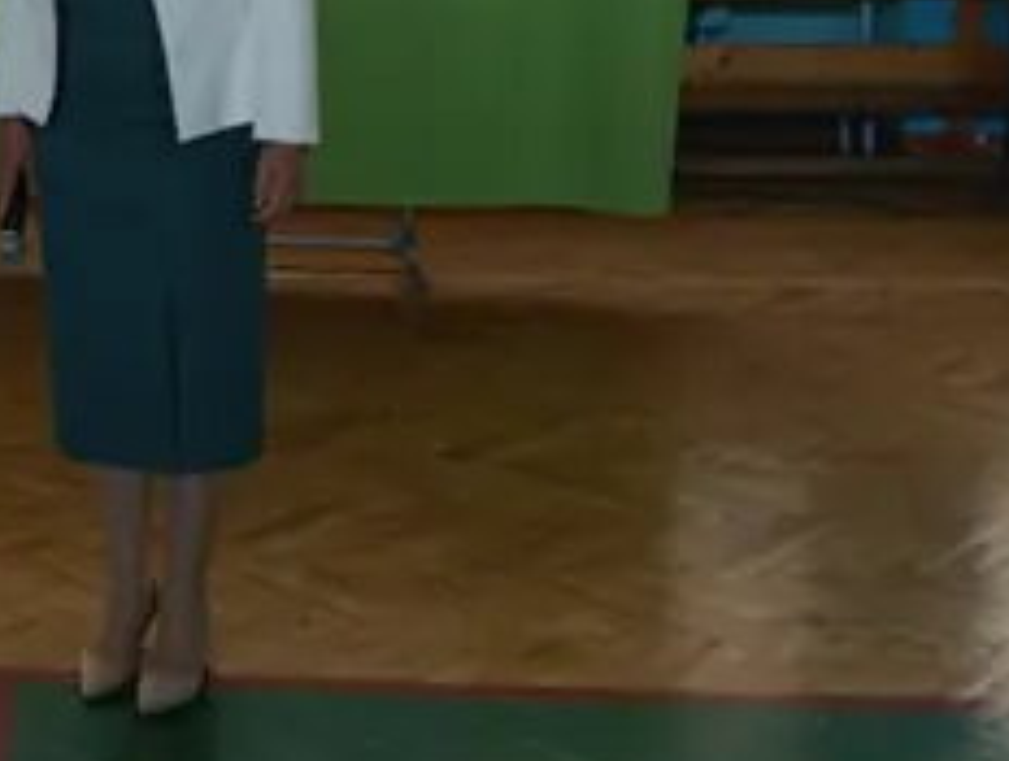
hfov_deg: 26.5
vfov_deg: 21.2
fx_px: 1957
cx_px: -122
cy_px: -9
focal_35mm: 67
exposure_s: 1/100
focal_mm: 3.98
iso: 100
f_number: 1.8
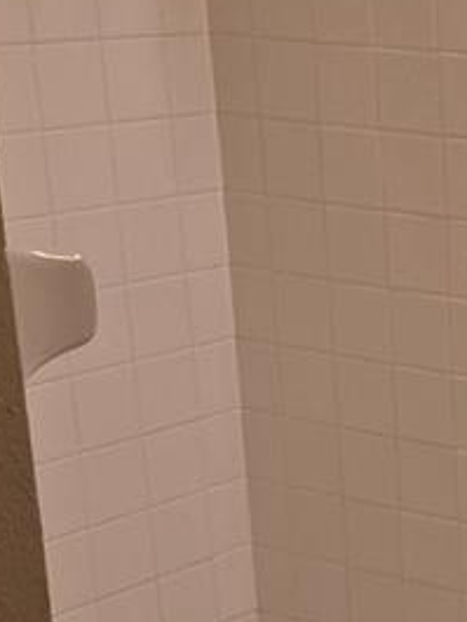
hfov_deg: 13.1
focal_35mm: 104
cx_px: 800
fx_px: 1869
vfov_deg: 18.6
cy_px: 552
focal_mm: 5.4
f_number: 1.8
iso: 80
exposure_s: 1/120
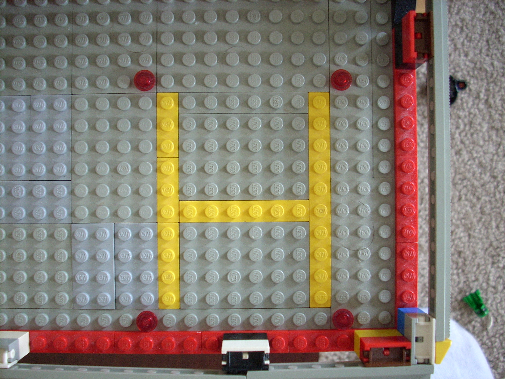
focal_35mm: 37
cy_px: 190
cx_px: 252
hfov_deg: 50.1
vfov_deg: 38.7
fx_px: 540
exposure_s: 1/22.1
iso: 200
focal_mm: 6.2
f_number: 2.8
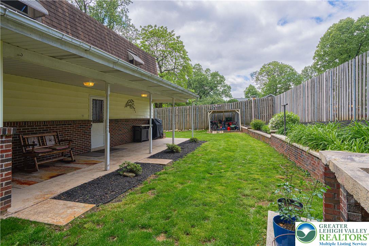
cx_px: 184
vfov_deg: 64.6
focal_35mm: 19
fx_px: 195
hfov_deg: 86.9
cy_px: 123
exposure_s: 1/3200
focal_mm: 19
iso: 800
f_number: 9
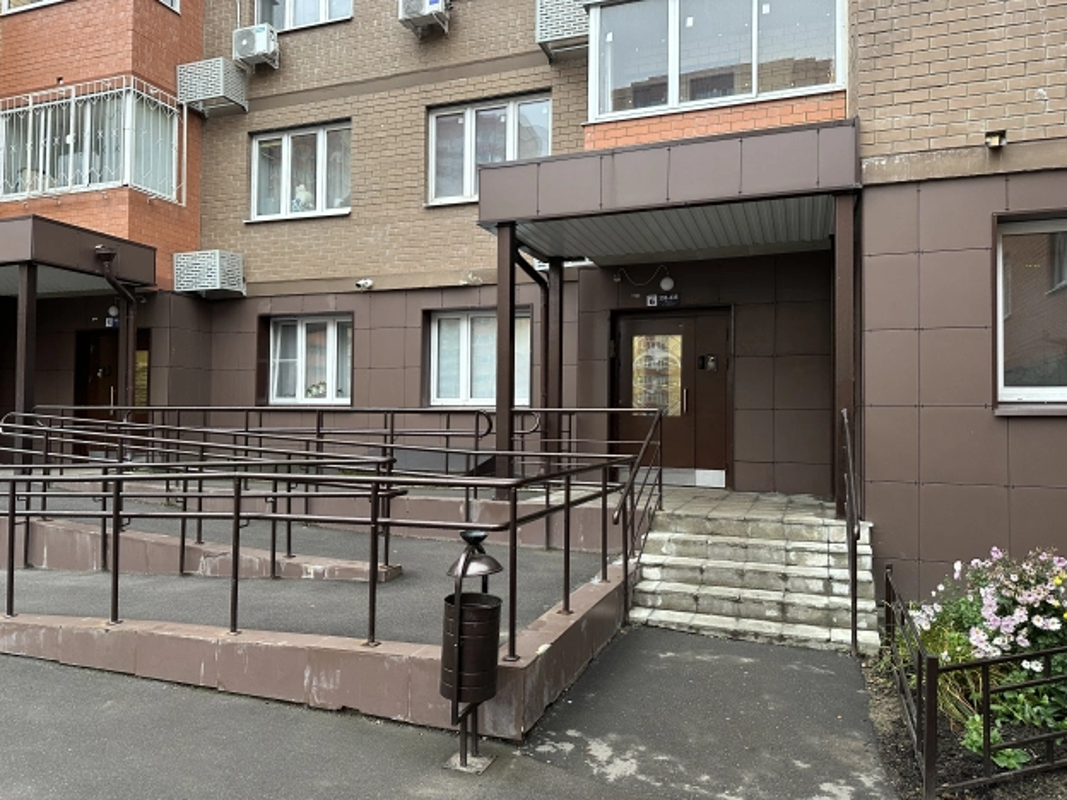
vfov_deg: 56.8
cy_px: 400
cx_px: 534
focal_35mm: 24
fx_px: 740
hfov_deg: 71.6
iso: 250
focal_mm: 6.86
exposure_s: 1/50
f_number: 1.78
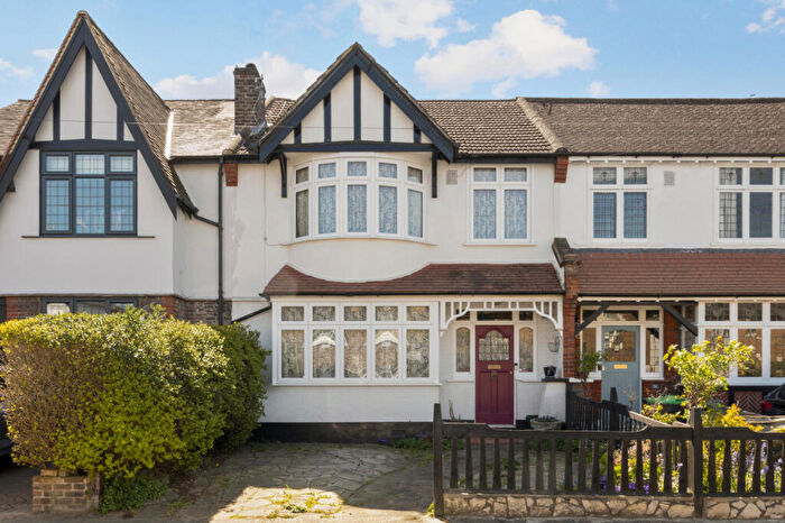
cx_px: 392
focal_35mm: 18
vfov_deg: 67.3
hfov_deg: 90.0
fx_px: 392
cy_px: 262
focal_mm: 18
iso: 200
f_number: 16
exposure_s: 1/50
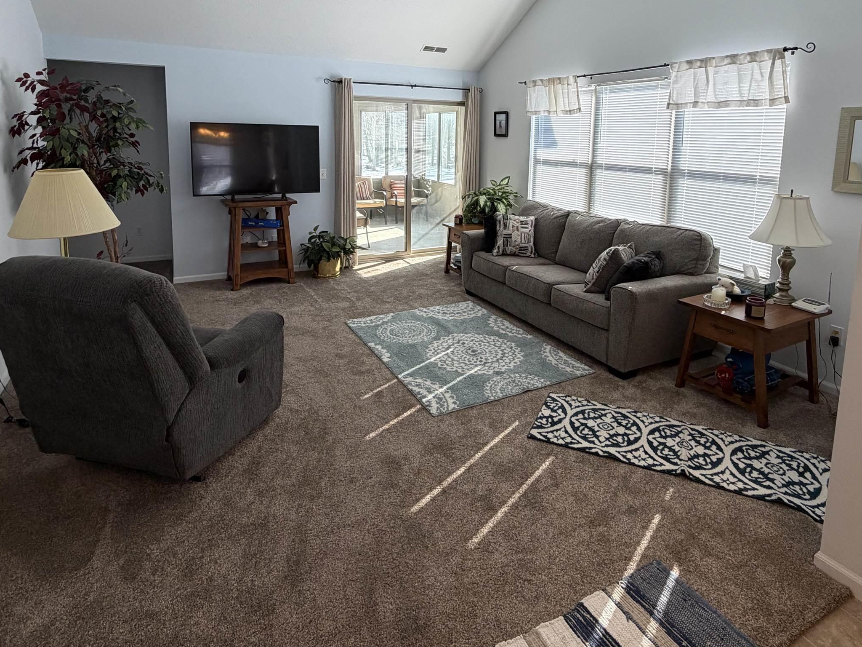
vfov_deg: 61.4
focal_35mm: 21
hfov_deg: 79.0
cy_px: 200
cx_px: 447
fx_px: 523
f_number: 2.2
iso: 100
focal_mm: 2.22
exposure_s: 1/120
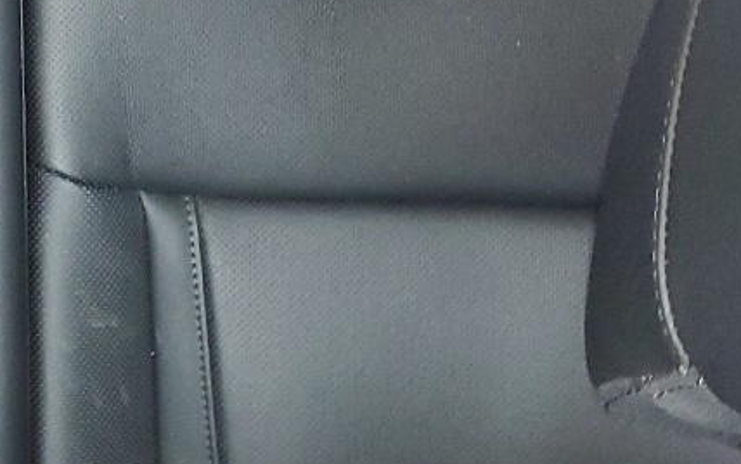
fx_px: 2081
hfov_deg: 18.8
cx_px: -220
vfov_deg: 12.3
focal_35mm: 103
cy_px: -163
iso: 283
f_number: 1.5
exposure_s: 1/24
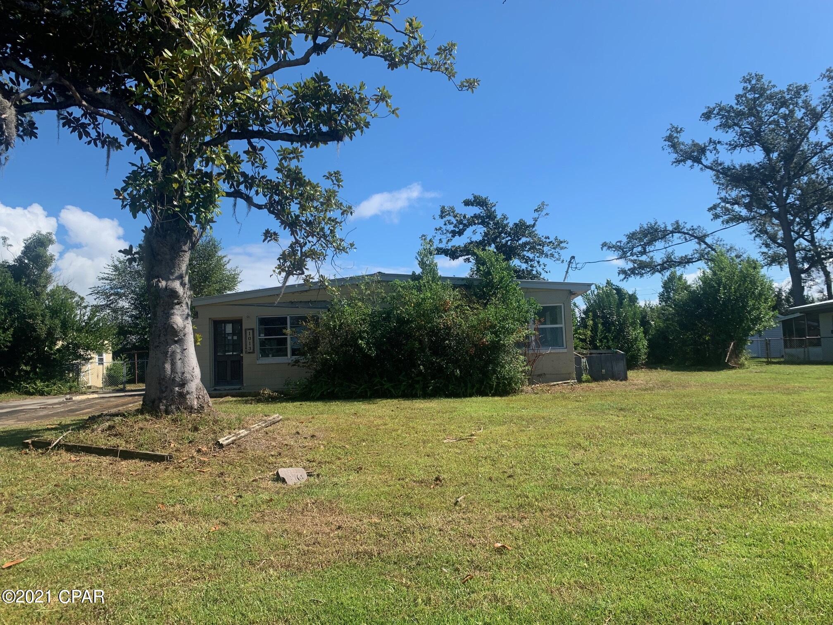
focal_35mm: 26
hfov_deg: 67.3
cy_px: 312
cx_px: 416
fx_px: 626
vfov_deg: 53.1
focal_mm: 4.25
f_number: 1.8
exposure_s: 1/1748
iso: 25
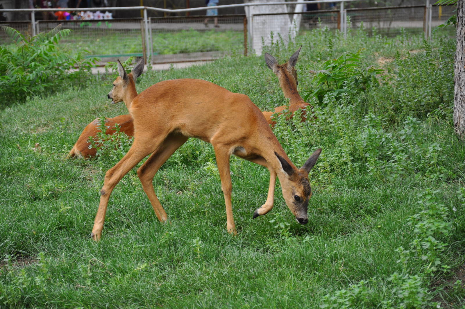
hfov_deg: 13.1
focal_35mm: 158
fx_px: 2032
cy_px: 154
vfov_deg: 8.7
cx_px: 232
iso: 500
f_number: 5.6
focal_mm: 105
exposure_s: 1/250
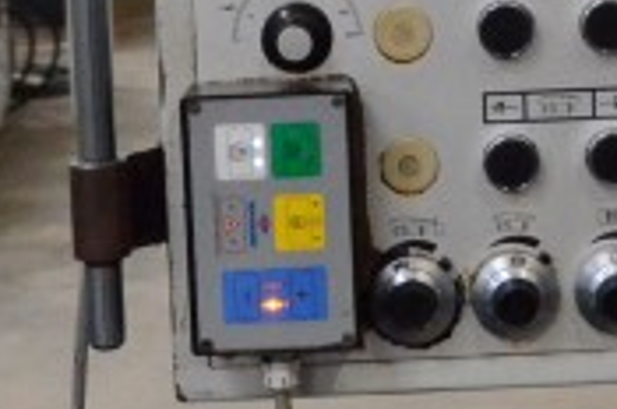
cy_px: -243
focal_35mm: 149
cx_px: 488
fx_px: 2549
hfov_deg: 13.7
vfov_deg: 8.9
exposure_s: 1/800
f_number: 3.8
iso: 6400
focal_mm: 24
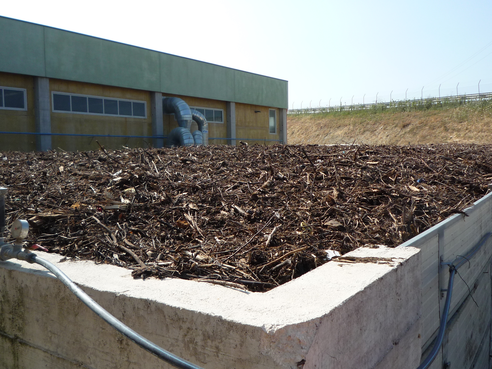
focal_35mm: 32
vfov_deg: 44.2
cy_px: 184
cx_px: 246
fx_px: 455
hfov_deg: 56.8
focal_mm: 4.4
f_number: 4
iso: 100
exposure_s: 1/640
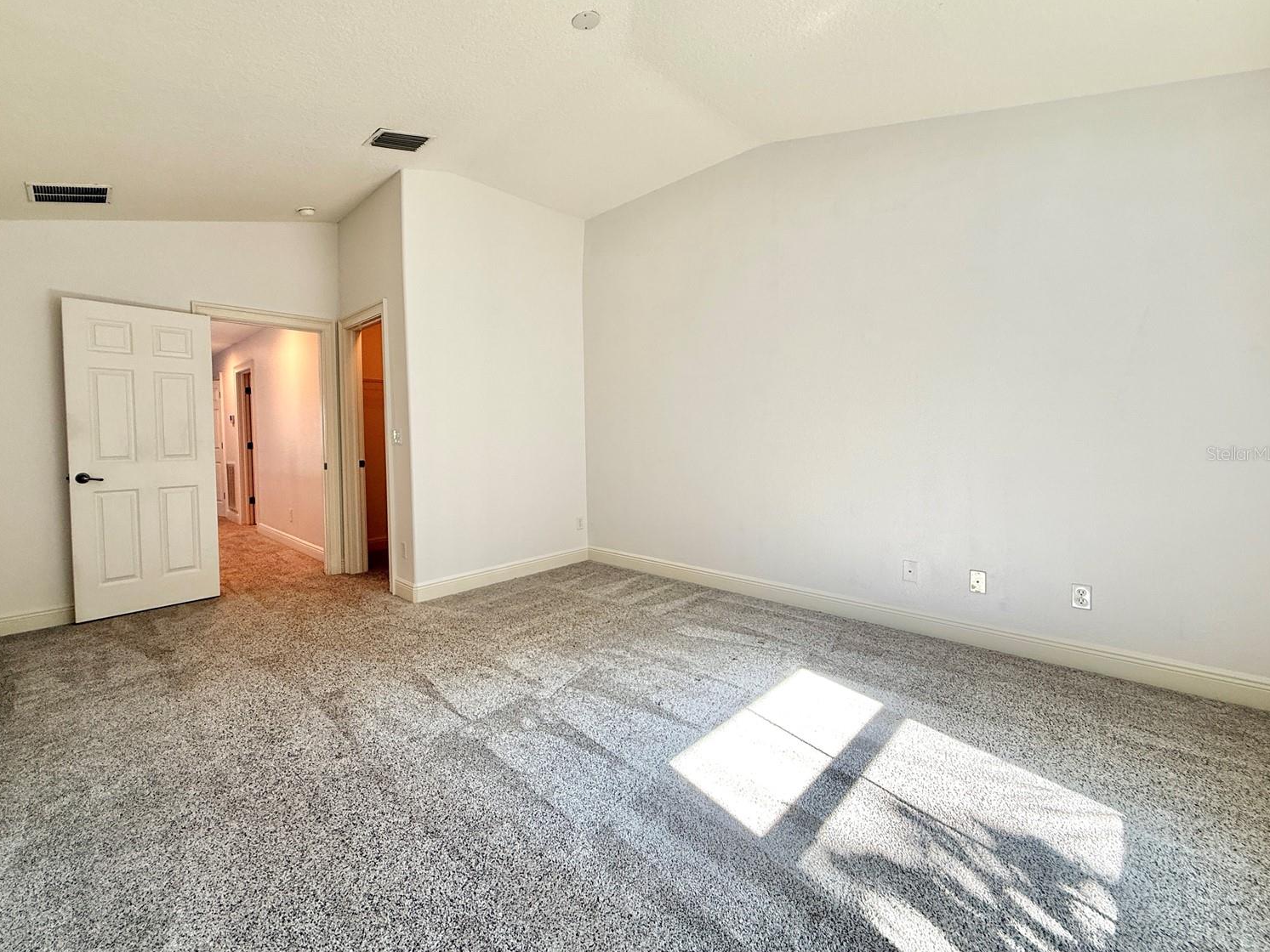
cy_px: 453
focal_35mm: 15
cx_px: 607
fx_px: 550
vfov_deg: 81.7
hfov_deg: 98.1
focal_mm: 2.22
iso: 100
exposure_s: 1/99
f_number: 2.2
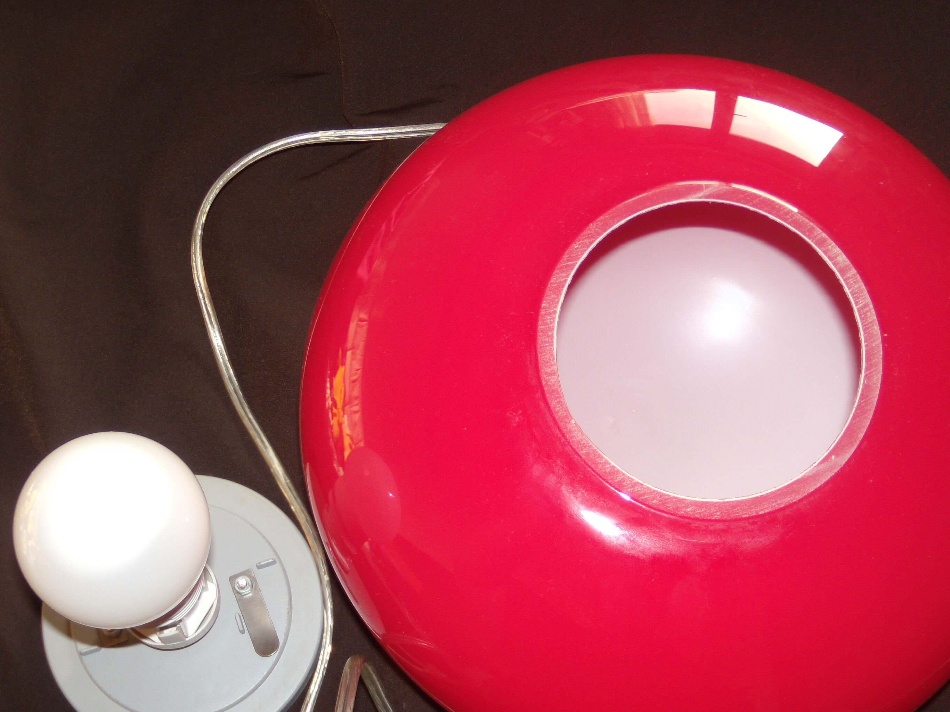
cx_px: 390
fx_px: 1180
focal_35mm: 43
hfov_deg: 43.7
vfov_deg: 33.5
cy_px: 412
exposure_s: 1/60
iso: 80
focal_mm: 6.4
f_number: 3.6
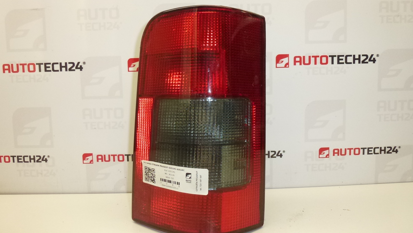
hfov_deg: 69.8
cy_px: 119
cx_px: 202
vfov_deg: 42.9
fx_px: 296
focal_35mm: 27
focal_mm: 4.3
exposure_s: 1/320
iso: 400
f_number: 3.3
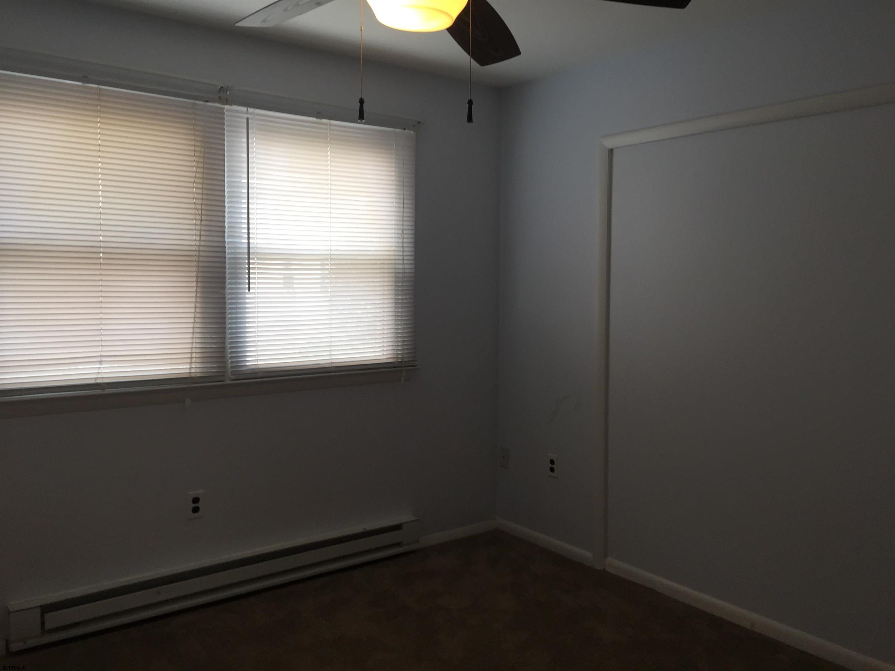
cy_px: 336
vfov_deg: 48.2
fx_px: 750
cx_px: 448
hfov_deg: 61.7
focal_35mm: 29
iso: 32
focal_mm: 4.15
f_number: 2.2
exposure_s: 1/60
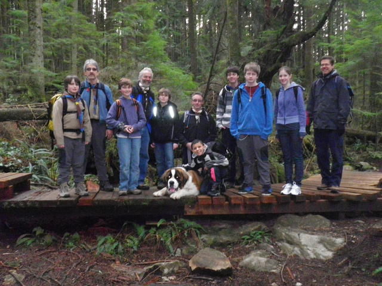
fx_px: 386
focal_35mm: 35
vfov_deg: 40.7
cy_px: 143
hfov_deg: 52.6
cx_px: 191
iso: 800
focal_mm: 6.2
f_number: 3.8
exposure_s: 1/60
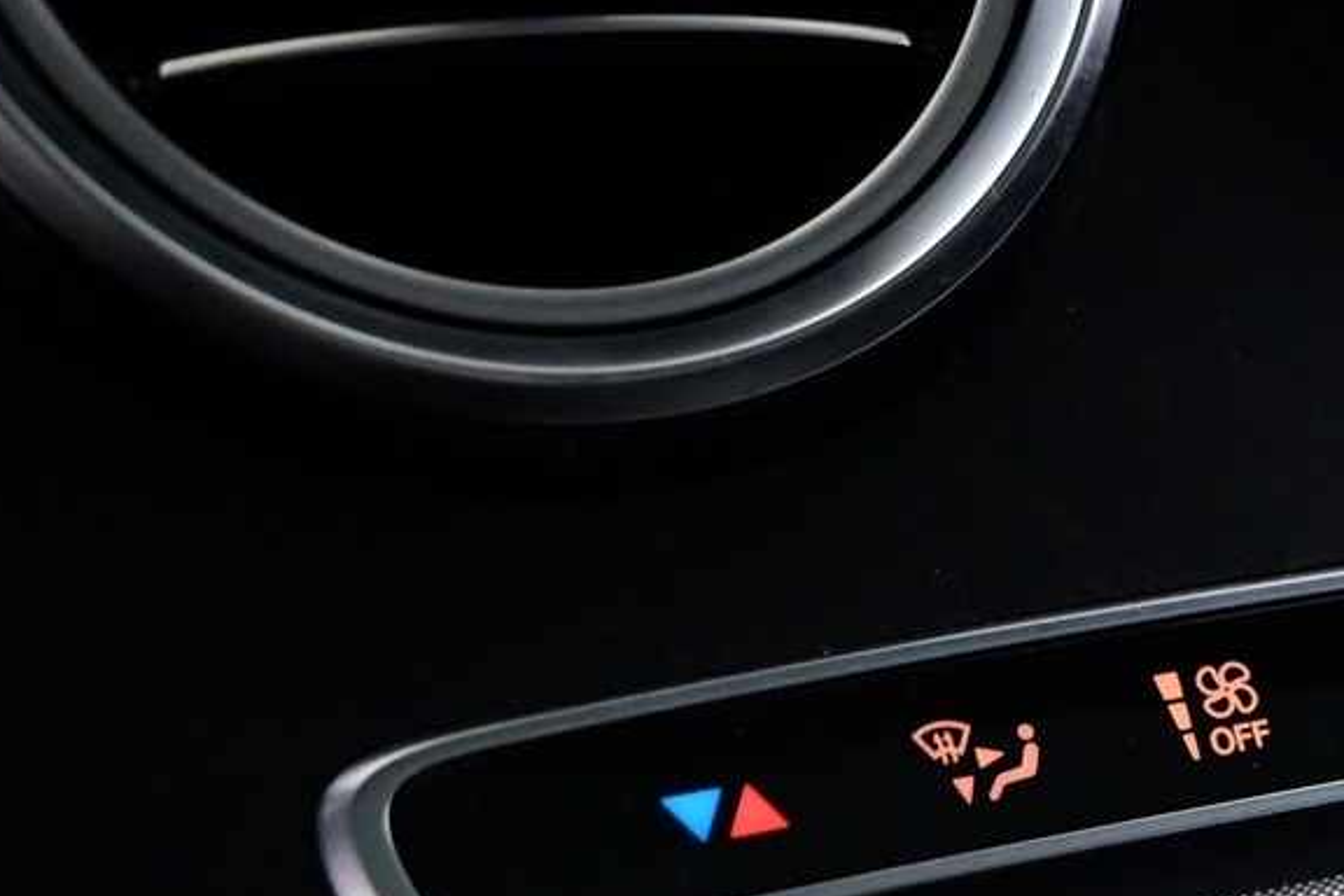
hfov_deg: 20.1
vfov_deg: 14.8
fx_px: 3386
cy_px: 952
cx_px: 1855
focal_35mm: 91
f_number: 4
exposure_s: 1/30
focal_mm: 21.5
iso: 3200
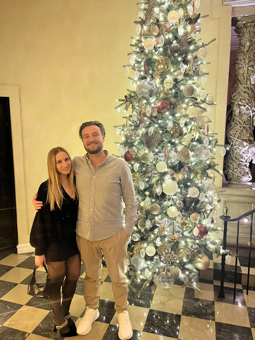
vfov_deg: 67.3
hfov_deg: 53.1
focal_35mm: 26
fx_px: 255
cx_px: 128
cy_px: 170
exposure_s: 1/40
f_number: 1.6
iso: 640
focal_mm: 5.1
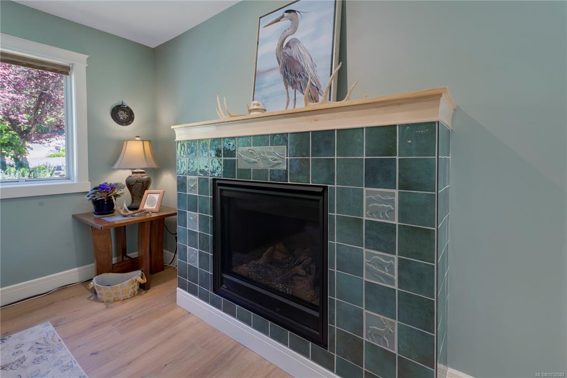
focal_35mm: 16
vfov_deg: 73.8
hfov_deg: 96.7
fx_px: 252
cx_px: 284
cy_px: 189
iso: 200
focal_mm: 16
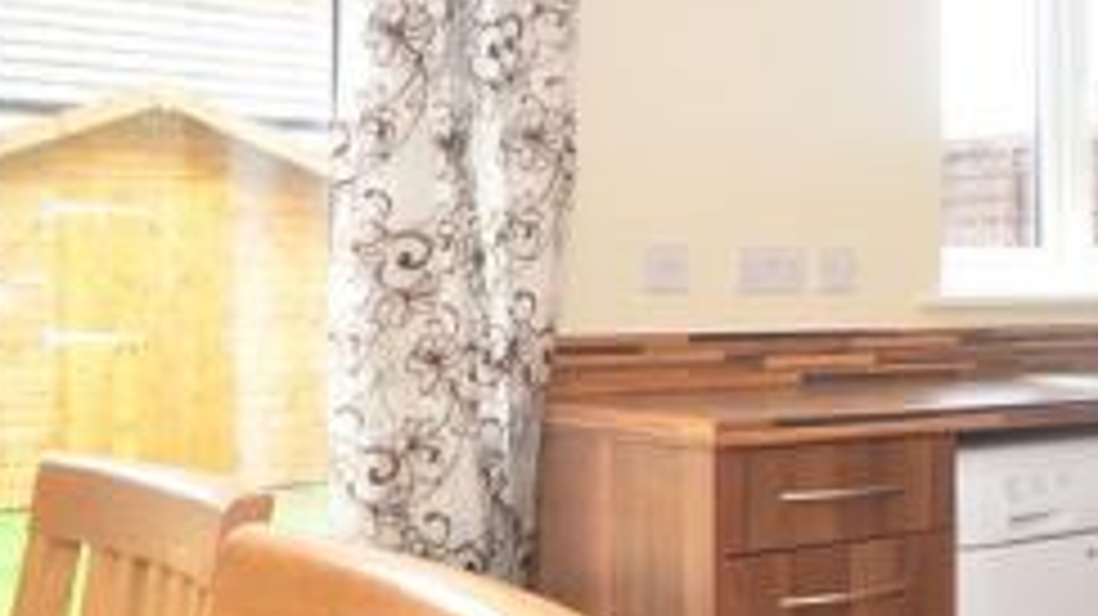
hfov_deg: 32.7
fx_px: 1717
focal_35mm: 59
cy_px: 252
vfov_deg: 20.3
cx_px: 1084
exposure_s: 1/8
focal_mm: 14
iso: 640
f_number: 5
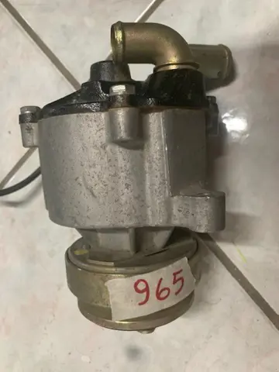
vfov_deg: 67.3
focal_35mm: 26
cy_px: 186
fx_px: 279
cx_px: 140
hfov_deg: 53.1
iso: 320
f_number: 1.8
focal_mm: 4.25
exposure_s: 1/50
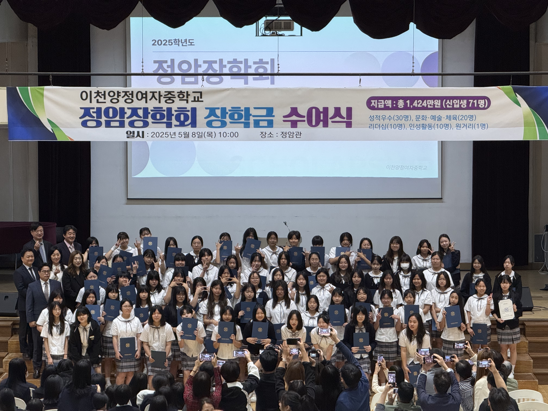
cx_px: 274
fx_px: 1900
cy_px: 206
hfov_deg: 16.4
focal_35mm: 120
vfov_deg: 12.3
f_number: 2.8
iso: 500
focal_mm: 15.66
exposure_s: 1/120
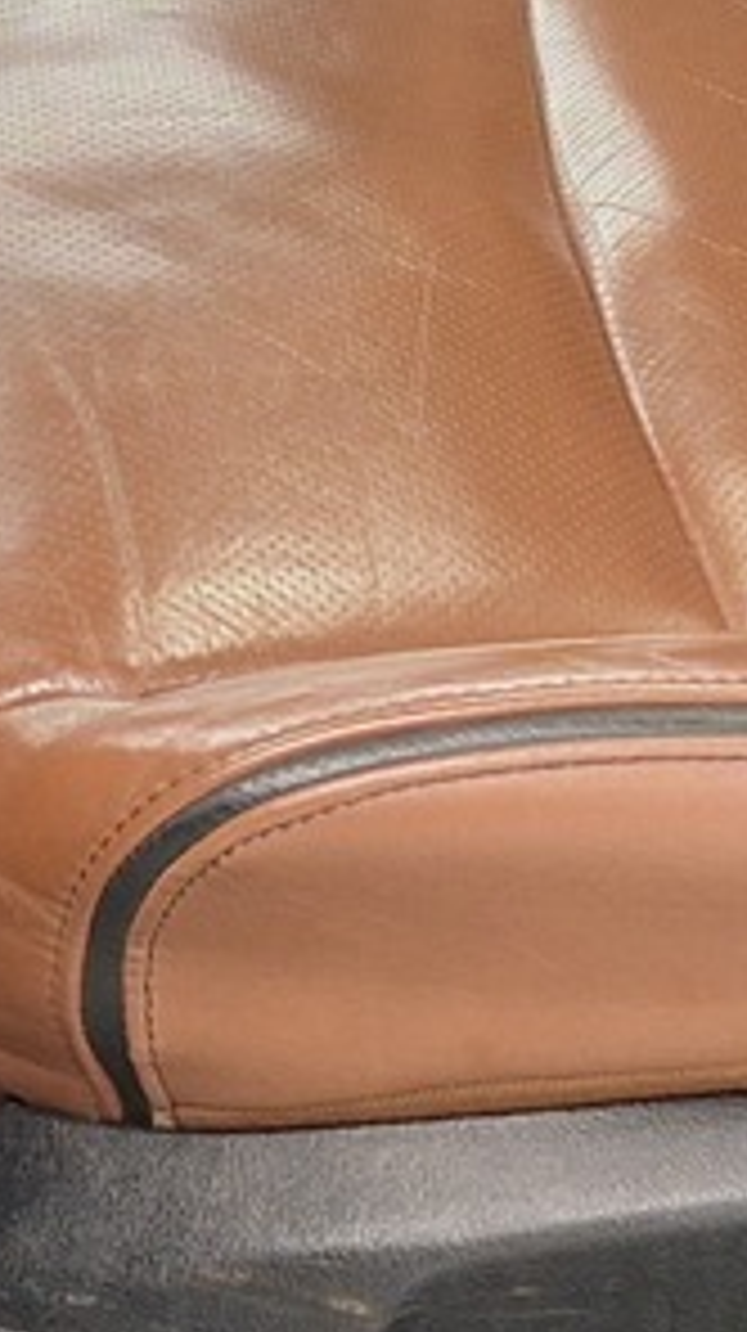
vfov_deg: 16.1
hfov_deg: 9.7
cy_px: -675
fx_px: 4306
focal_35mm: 122
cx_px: 1008
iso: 320
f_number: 1.8
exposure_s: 1/25
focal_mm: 5.54
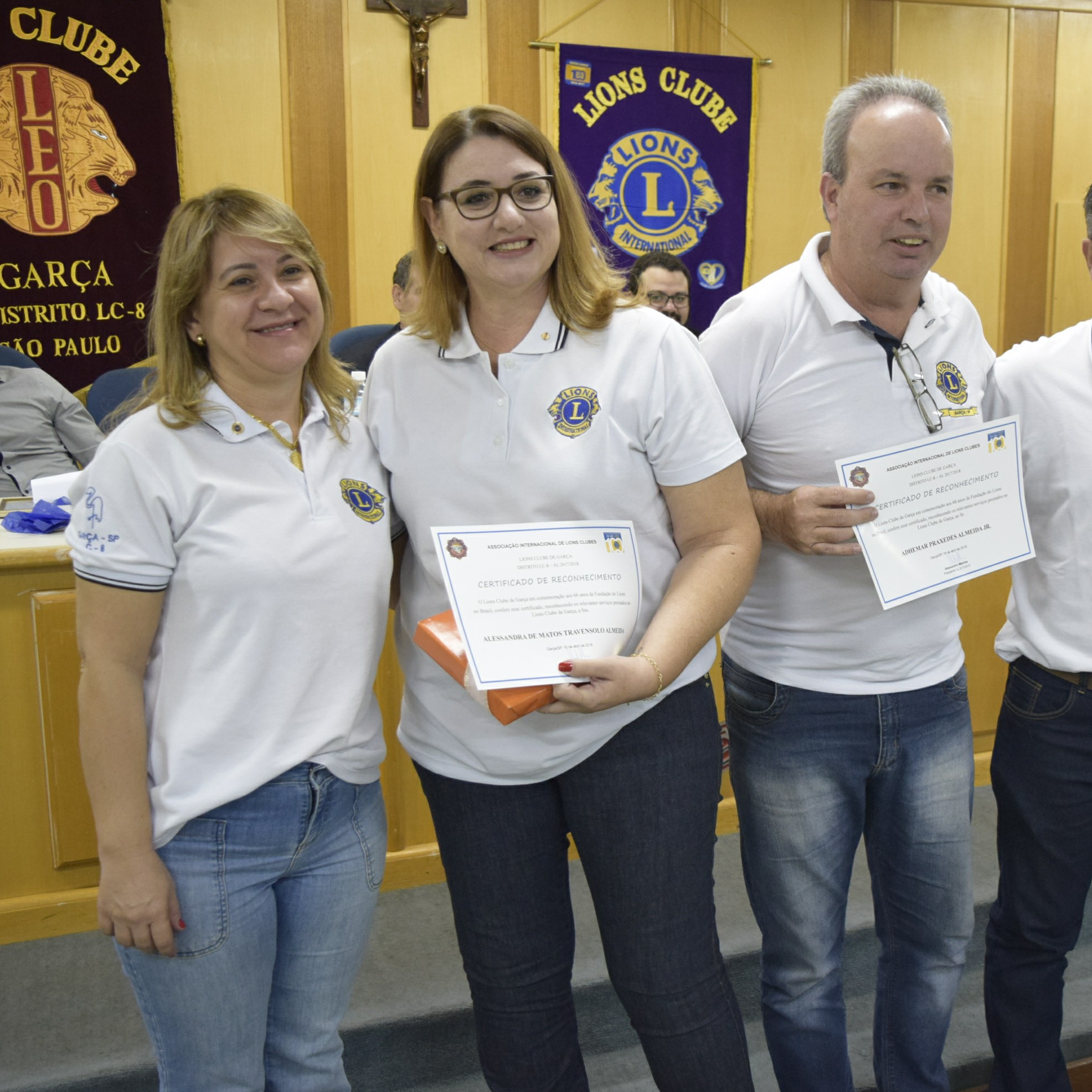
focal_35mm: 41
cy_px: 550
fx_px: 1451
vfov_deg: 41.3
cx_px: 761
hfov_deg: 40.5
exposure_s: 1/160
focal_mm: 21
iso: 1800
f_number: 4
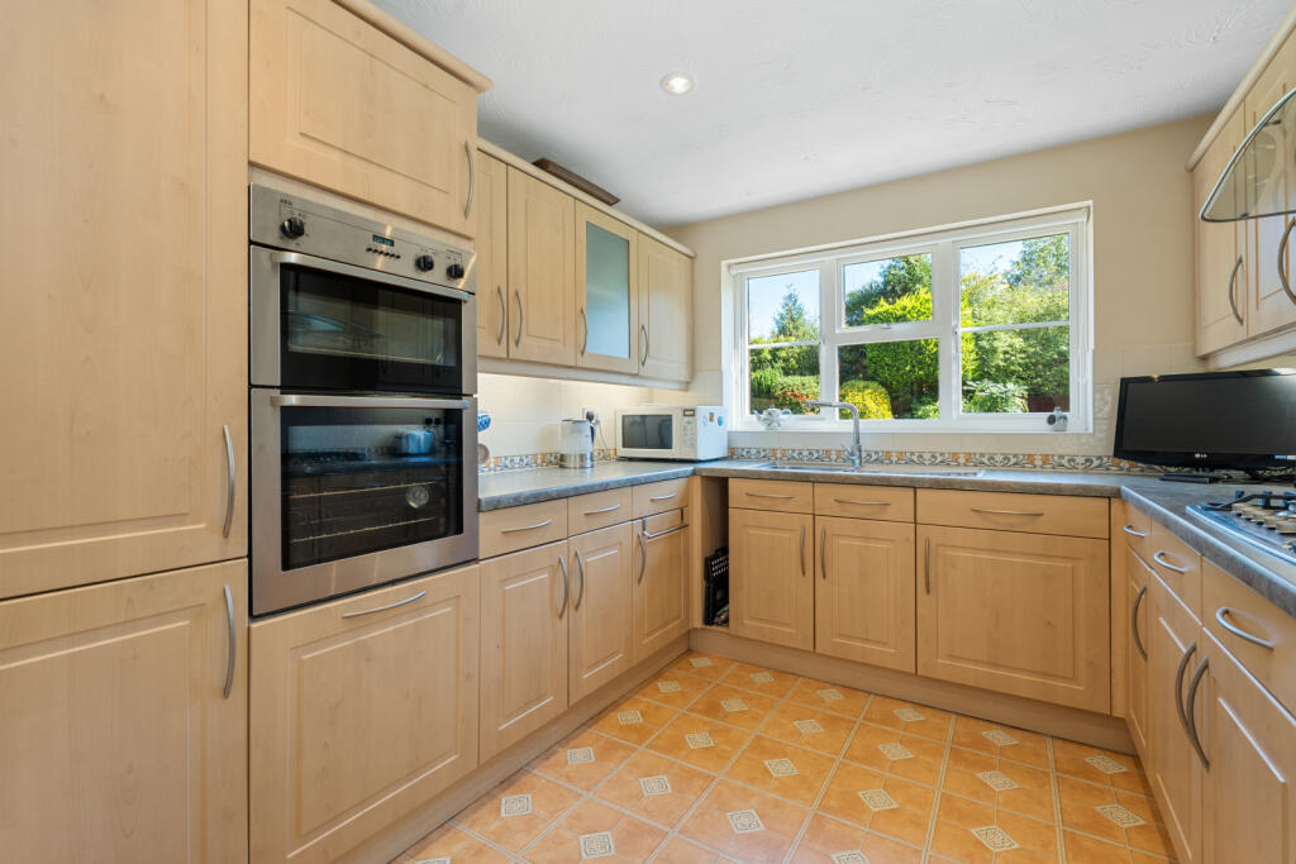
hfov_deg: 96.7
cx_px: 648
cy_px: 432
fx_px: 576
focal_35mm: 16
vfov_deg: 73.8
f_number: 8
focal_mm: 16
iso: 320
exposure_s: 1/2.5
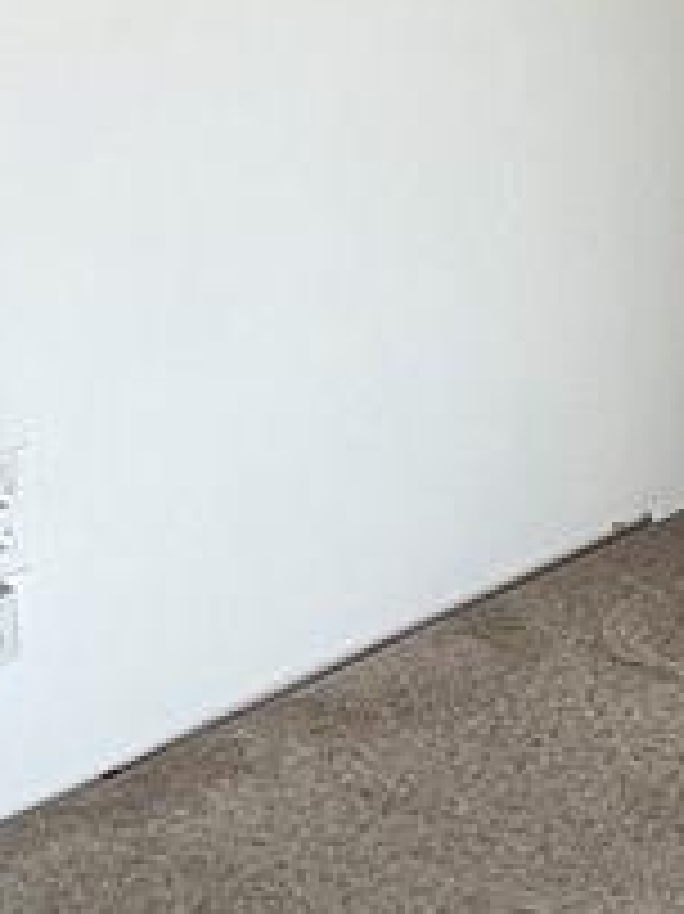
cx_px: 814
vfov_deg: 14.8
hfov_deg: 11.1
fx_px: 3455
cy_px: 18
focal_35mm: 131
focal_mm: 5.1
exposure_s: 1/60
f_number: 1.6
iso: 160
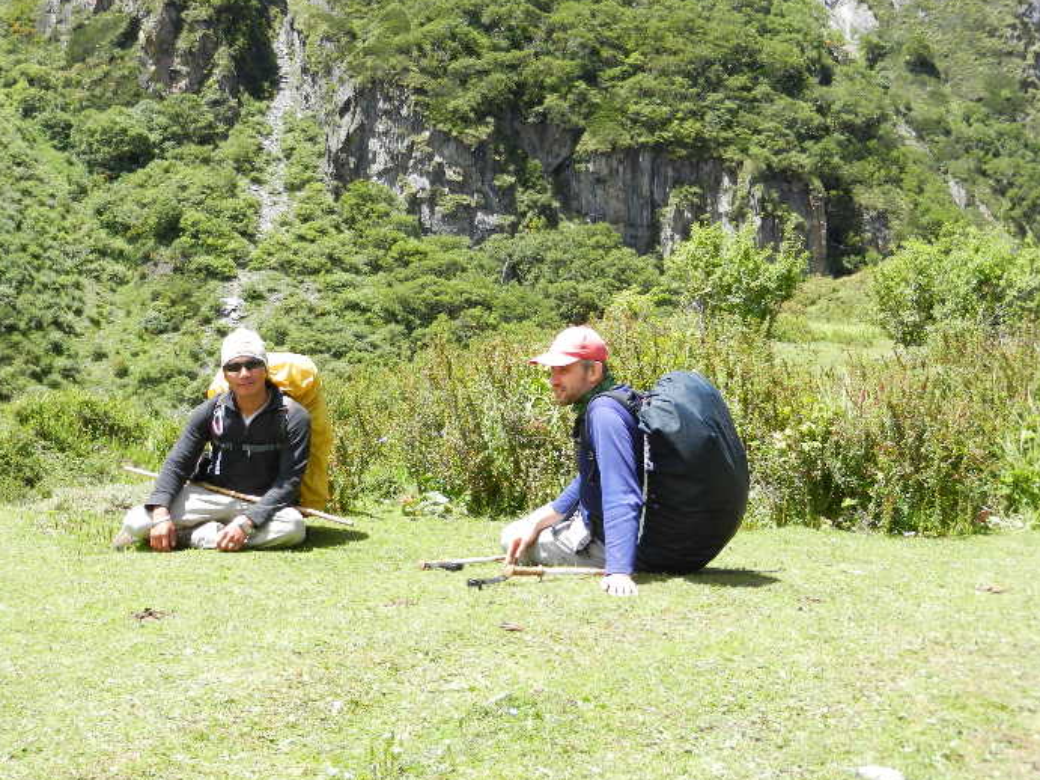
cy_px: 348
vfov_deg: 32.8
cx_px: 494
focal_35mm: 44
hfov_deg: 42.9
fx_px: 1322
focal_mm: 6.9
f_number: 4
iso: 160
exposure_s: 1/400
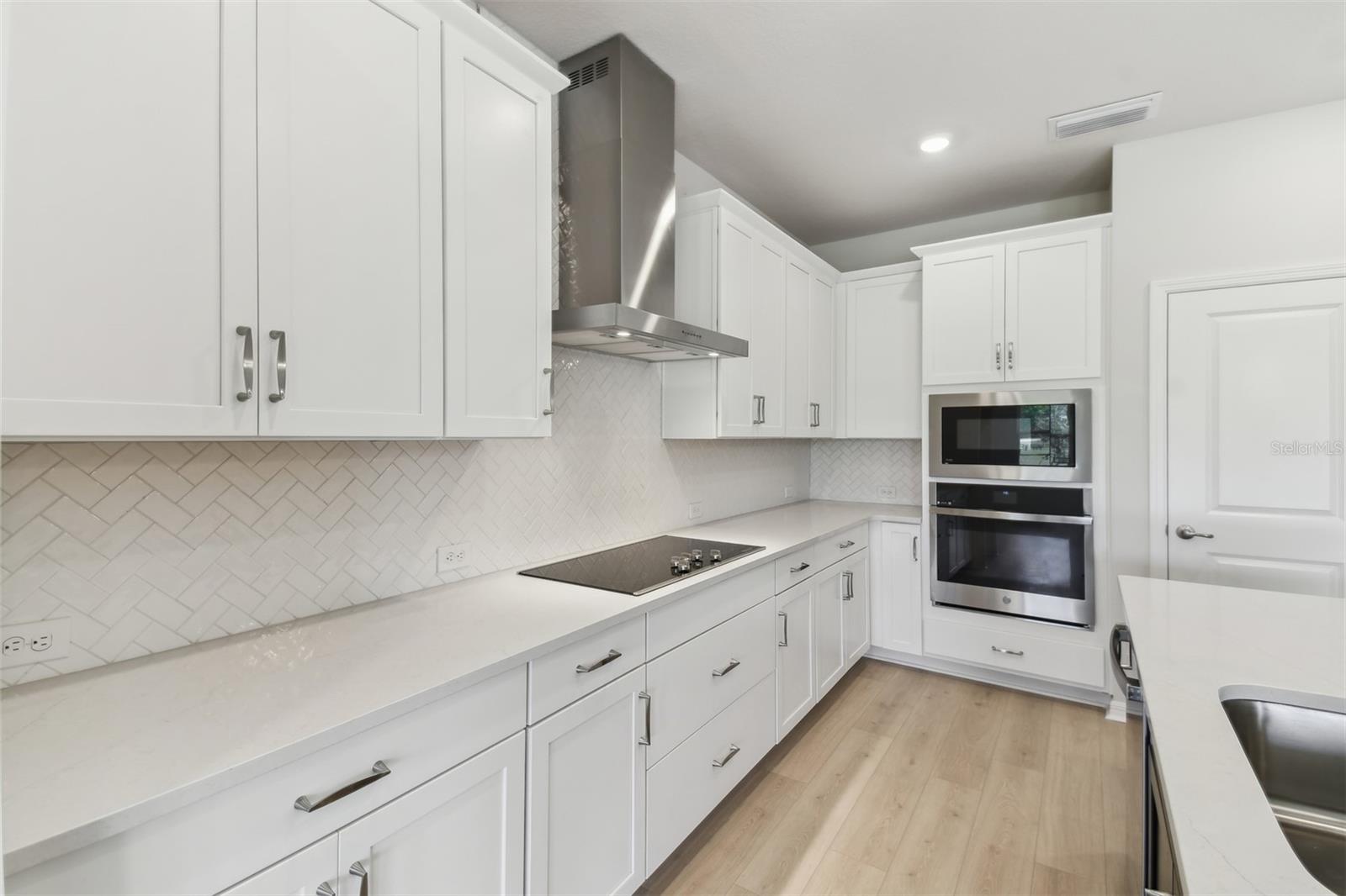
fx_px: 561
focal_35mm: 15
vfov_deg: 77.3
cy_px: 448
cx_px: 673
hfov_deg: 100.4
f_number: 7.1
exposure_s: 1/20
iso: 100
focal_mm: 10
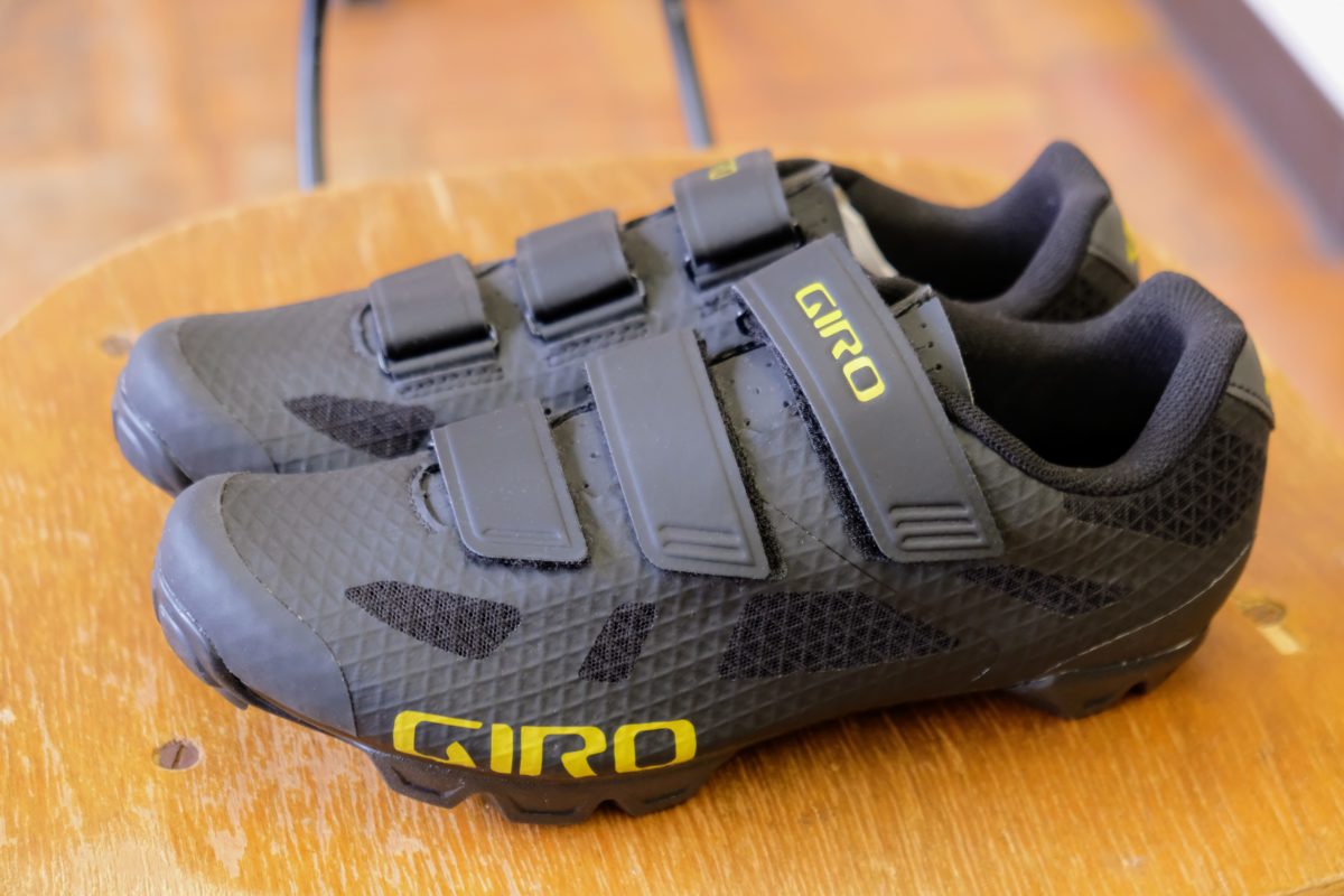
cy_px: 448
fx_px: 3098
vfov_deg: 16.5
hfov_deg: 24.5
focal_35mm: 83
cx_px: 672
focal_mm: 55
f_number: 4
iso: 3200
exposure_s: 1/56
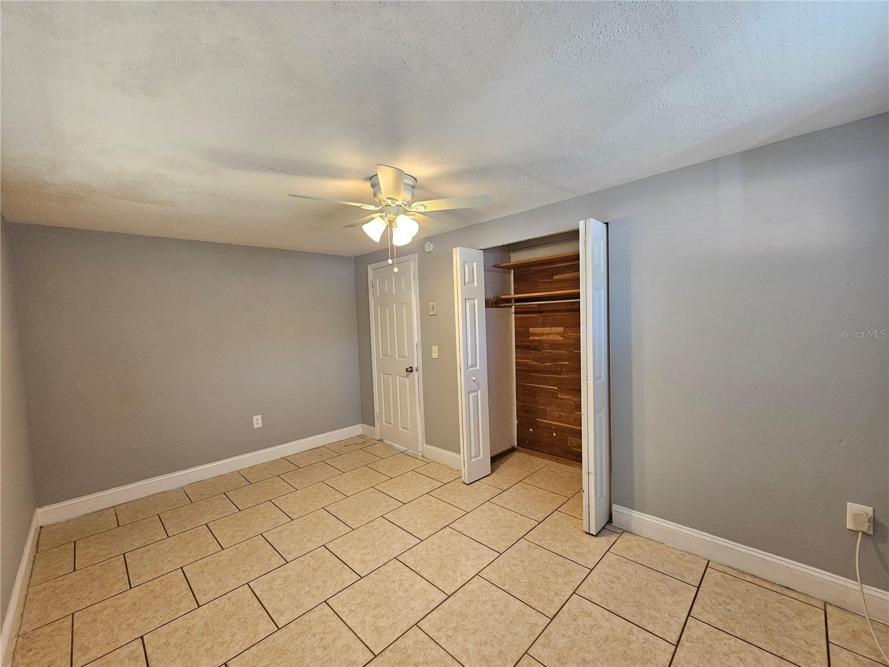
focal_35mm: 13
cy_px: 334
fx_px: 334
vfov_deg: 89.9
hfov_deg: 106.2
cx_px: 444
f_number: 2.2
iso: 250
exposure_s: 1/60
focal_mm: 2.2
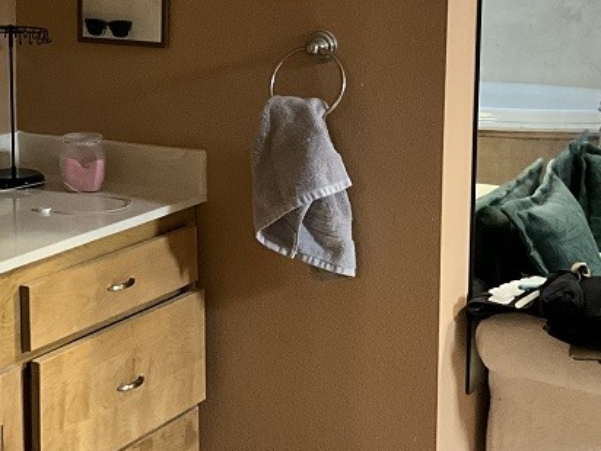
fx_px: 1250
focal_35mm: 72
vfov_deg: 20.2
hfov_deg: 25.8
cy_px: 82
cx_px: 13
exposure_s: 1/39
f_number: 1.8
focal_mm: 3
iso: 320
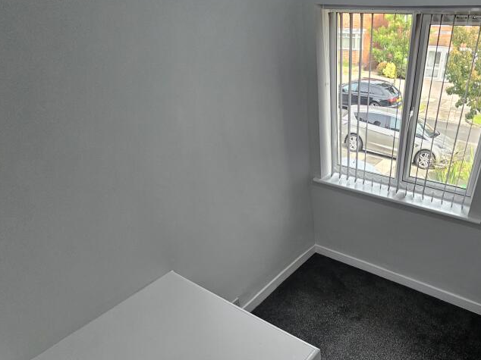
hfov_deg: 74.8
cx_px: 344
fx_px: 292
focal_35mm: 21
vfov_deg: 60.9
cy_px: 257
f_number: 2.2
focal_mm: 2.2
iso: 100
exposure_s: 1/71
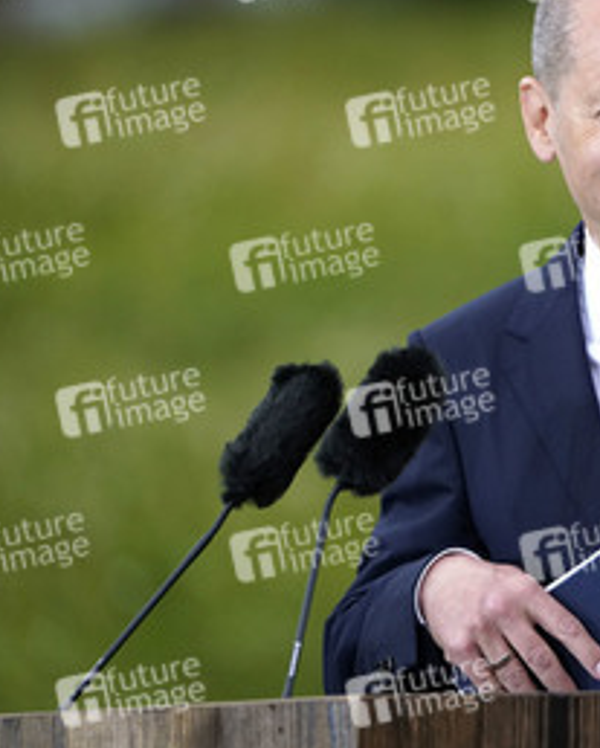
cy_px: 331
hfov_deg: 2.4
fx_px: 14513
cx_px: 633
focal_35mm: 655
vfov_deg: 3.0
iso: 2500
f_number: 5.6
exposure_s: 1/640
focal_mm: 400
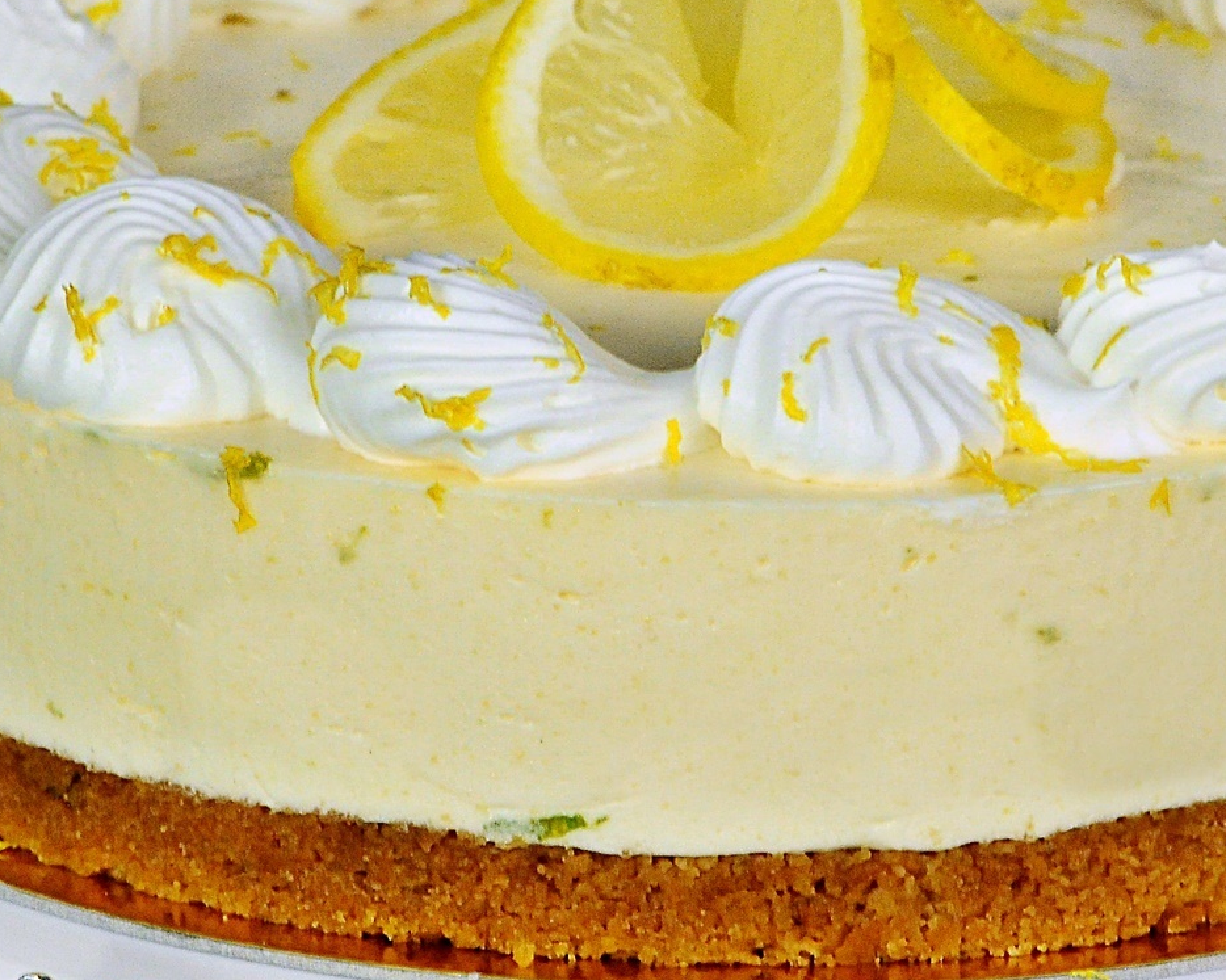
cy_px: 413
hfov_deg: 6.1
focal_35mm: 316
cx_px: 718
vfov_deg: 4.9
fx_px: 11465
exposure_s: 1/20
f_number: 13
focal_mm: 105
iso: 1600
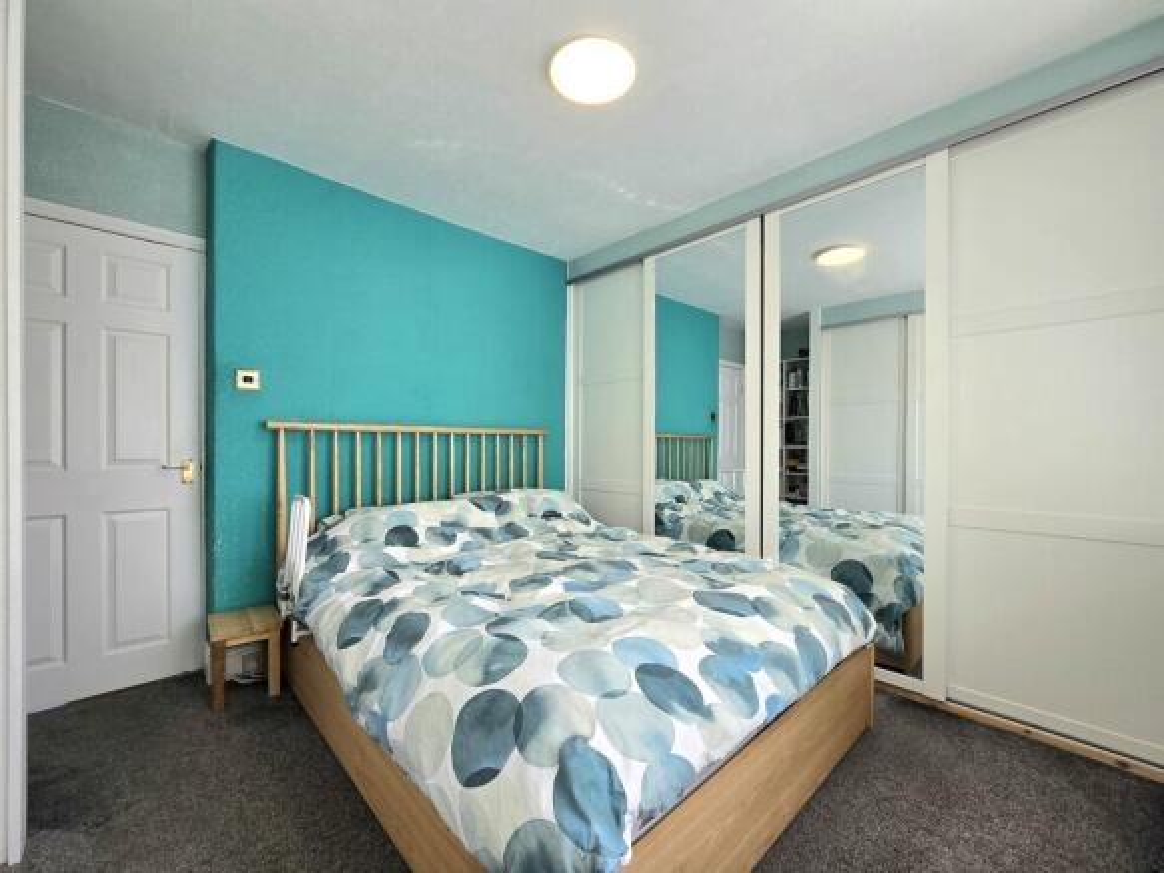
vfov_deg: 89.9
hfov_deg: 106.2
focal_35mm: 13
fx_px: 437
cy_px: 436
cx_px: 582
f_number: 2.2
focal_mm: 2.2
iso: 64
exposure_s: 1/100
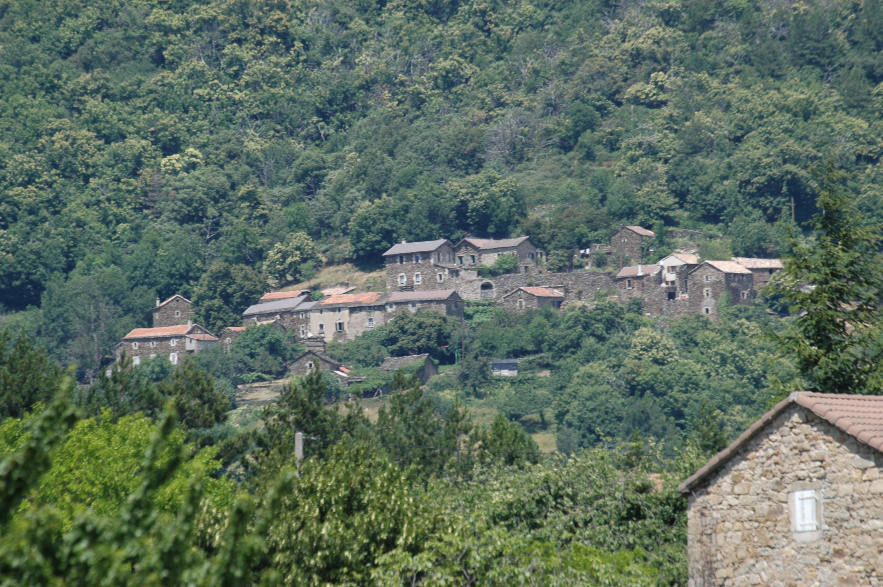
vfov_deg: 3.0
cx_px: 442
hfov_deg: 4.6
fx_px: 11028
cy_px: 294
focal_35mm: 450
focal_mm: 300
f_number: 11
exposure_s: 1/250
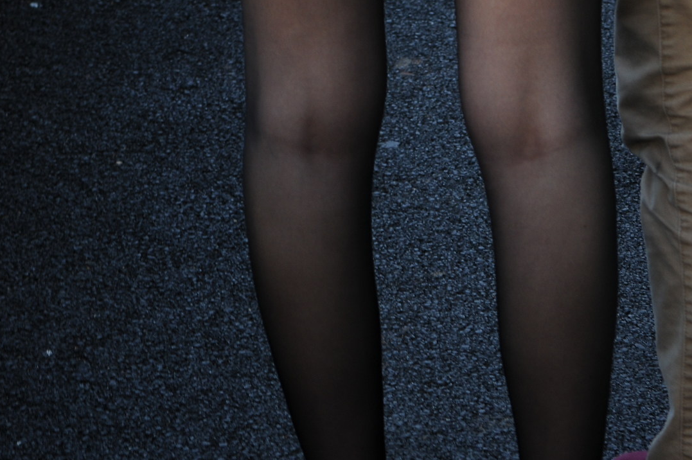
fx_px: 11870
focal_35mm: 618
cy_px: 238
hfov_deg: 3.3
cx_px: 559
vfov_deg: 2.2
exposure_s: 1/100
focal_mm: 185
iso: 200
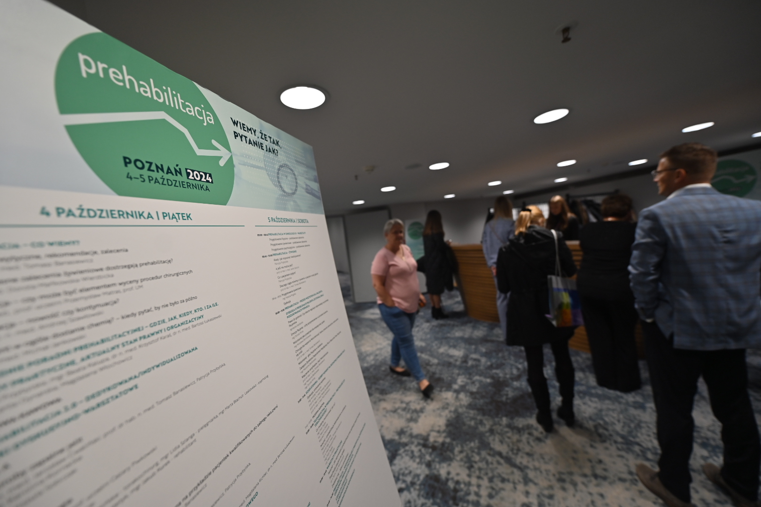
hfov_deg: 104.3
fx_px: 296
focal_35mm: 14
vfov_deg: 81.2
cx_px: 380
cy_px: 254
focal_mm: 14
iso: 220
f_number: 2.8
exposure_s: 1/200
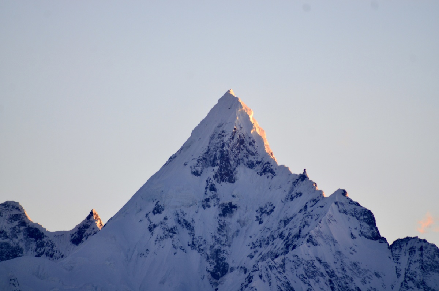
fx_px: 5477
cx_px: 220
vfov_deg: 3.0
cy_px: 146
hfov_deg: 4.6
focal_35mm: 450
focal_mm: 300
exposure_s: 1/160
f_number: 5.6
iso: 250
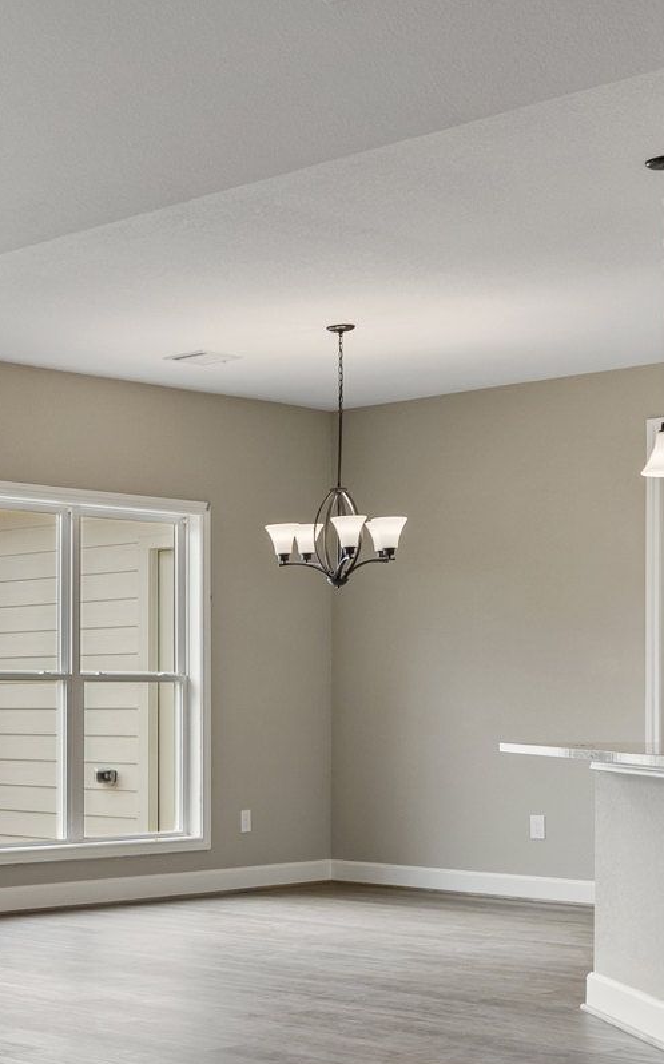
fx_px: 1710
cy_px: 757
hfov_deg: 19.4
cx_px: -309
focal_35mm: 59
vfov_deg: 34.1
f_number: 3.2
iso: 100
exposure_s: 1/40
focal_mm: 16
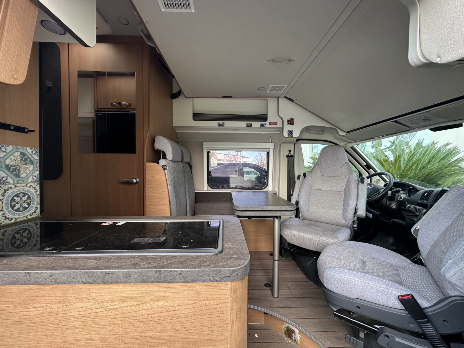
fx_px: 188
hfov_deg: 102.1
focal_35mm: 14
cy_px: 174
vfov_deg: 85.7
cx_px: 232
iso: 125
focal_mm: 2.22
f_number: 2.2
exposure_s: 1/99
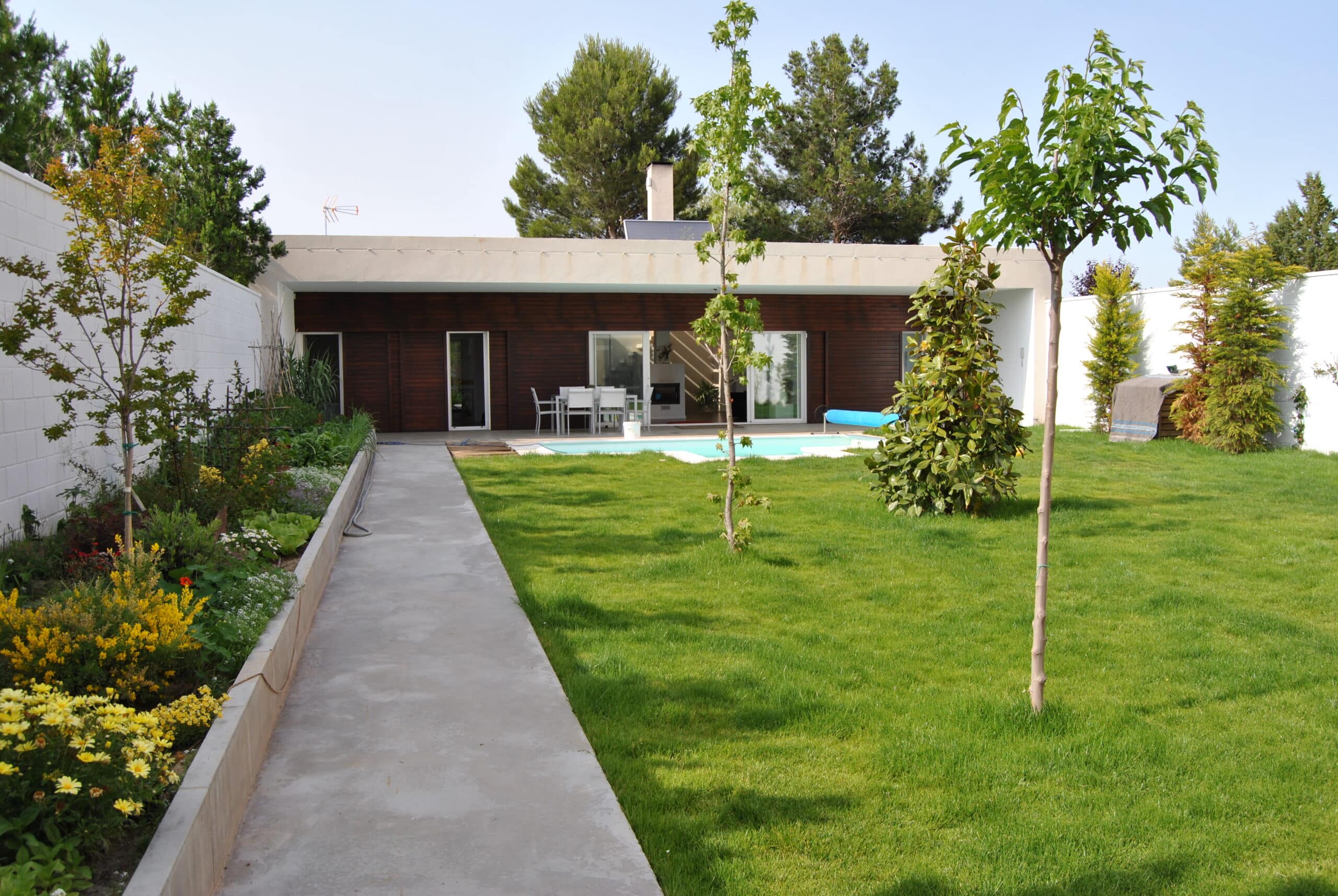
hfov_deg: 61.9
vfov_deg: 43.7
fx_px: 1116
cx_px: 669
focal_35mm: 30
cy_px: 448
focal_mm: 20
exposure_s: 1/250
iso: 100
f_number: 8
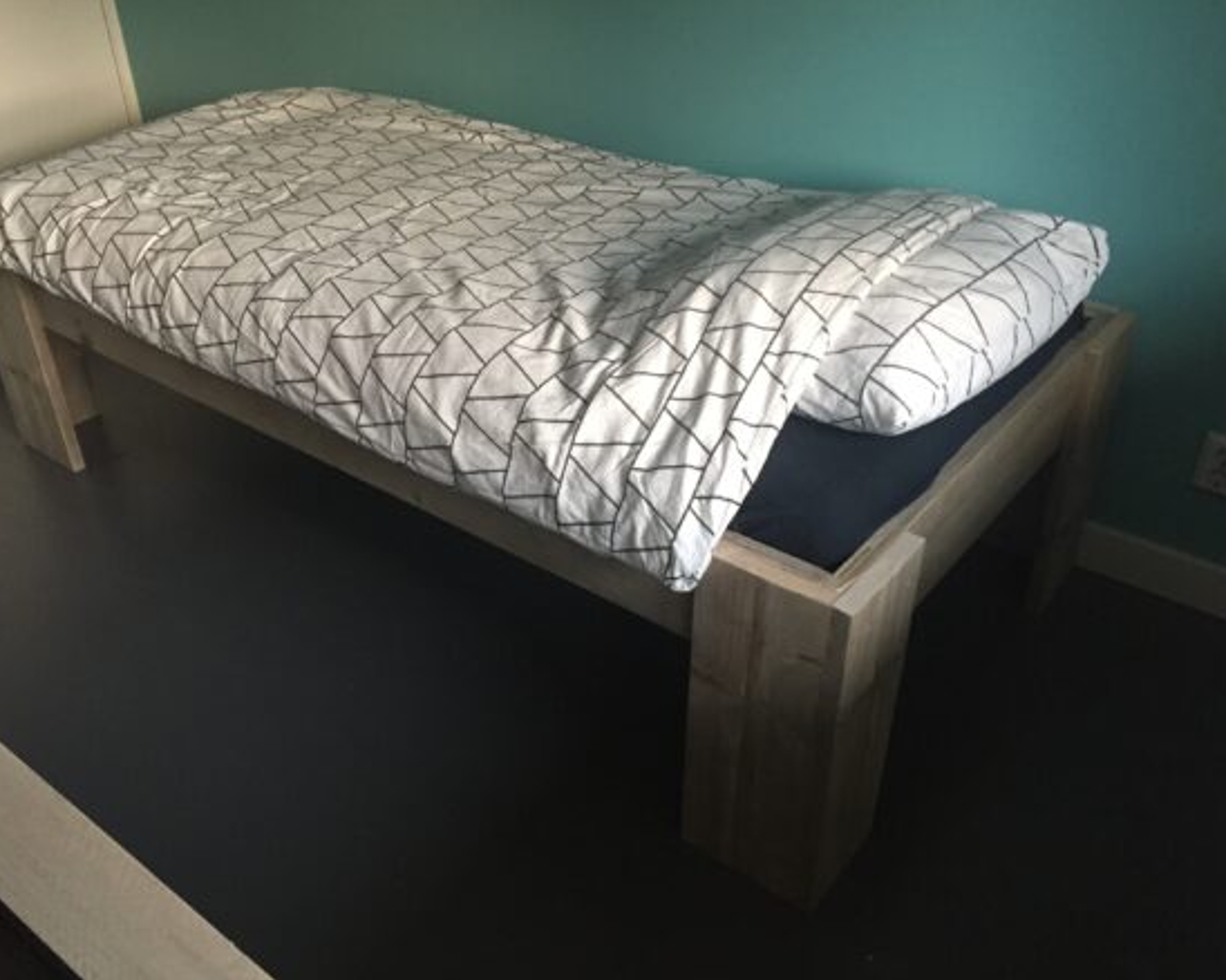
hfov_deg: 57.2
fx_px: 1124
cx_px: 577
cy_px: 483
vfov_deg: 47.1
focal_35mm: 31
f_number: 2.2
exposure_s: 1/33
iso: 200
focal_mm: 4.15
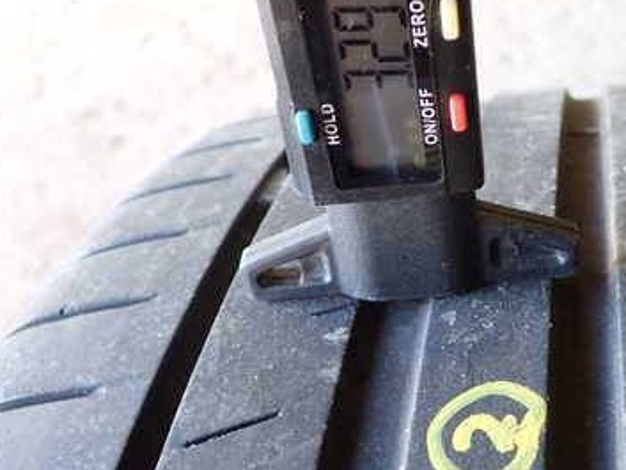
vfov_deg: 28.5
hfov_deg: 36.7
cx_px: 463
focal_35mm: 51
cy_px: 275
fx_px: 923
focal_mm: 5.4
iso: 200
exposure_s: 1/30
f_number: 2.3
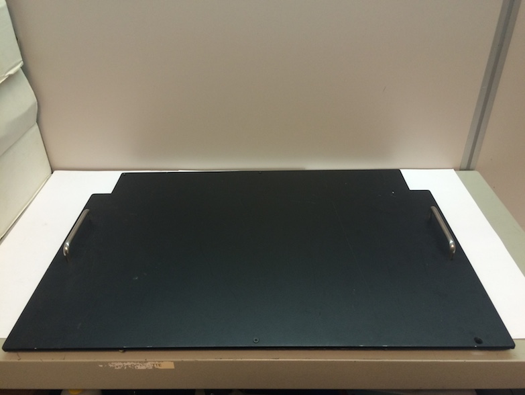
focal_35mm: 29
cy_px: 198
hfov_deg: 61.6
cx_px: 262
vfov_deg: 48.3
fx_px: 440
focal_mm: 4.15
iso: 64
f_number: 2.2
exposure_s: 1/33
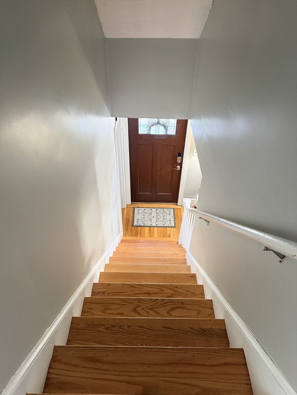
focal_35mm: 24
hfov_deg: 56.8
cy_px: 198
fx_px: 275
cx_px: 148
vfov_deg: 71.6
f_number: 1.78
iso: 500
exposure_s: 1/60
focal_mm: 6.76
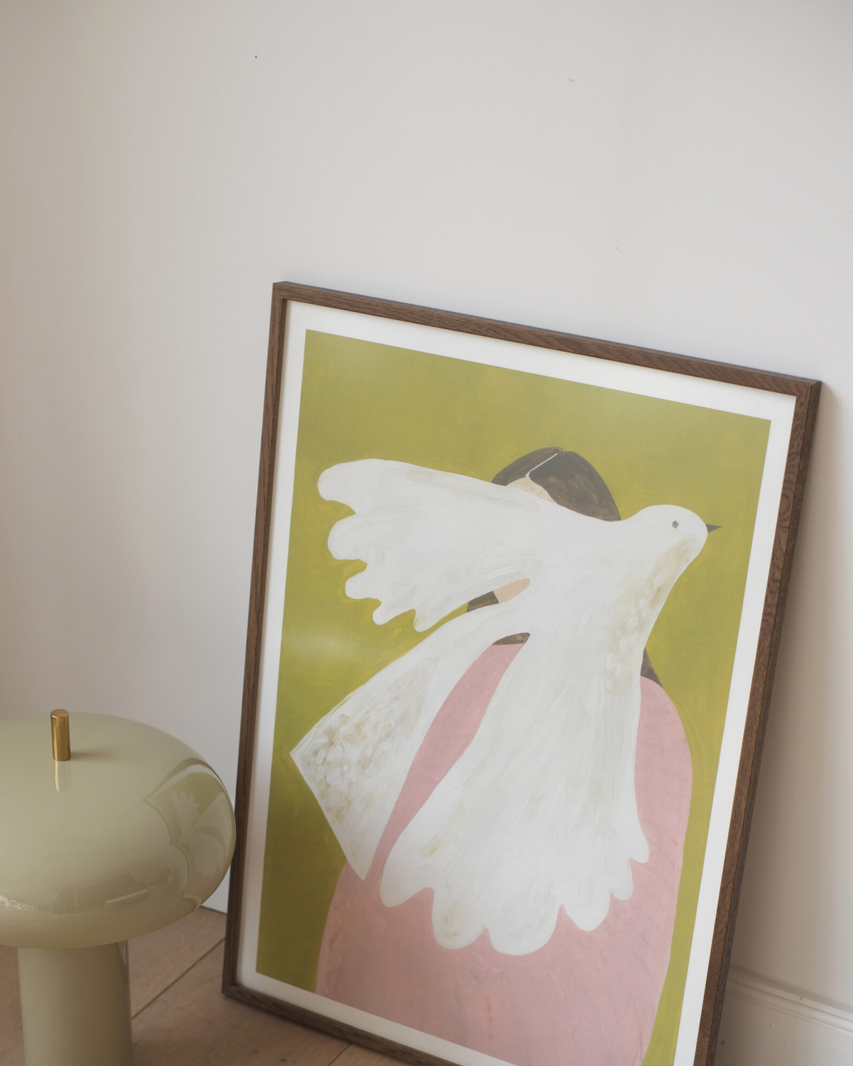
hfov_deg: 23.8
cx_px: 401
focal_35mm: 64
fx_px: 2020
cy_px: 683
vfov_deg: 29.4
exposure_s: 1/100
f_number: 2.5
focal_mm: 35
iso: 125
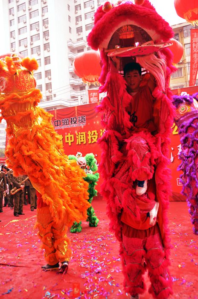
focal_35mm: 27
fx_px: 224
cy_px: 150
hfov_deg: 47.8
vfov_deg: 67.5
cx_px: 99
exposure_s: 1/400
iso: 640
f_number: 3.5
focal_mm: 18
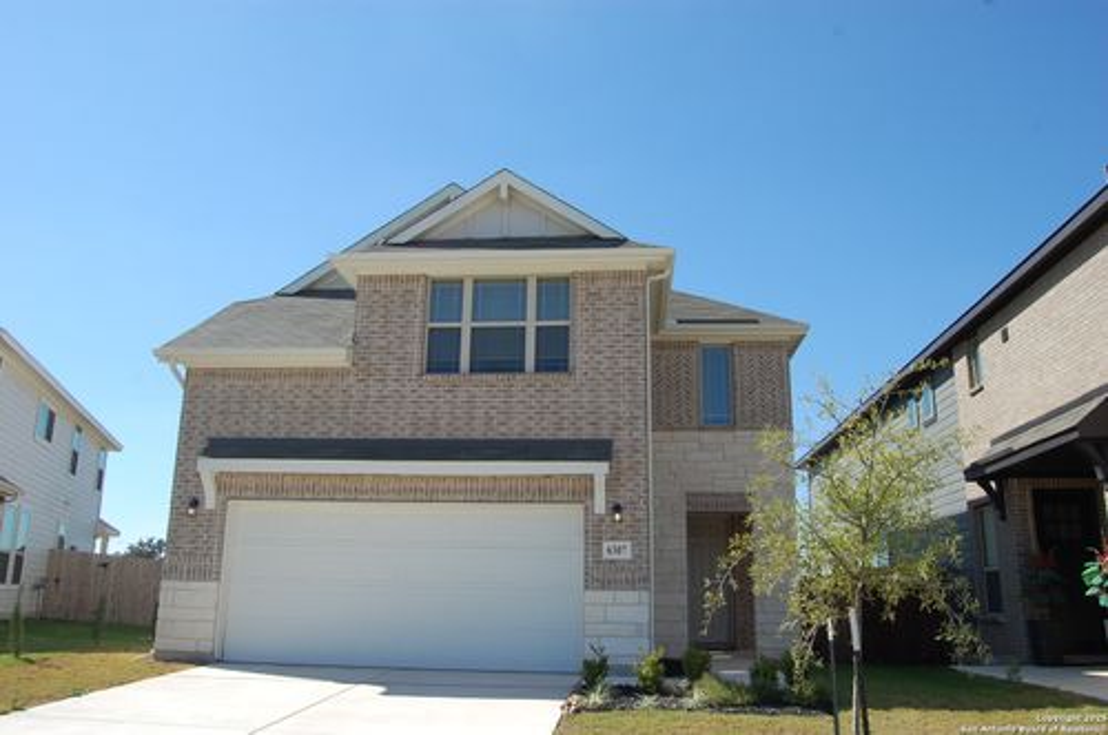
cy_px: 368
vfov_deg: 45.6
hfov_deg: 64.6
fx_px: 876
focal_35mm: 28
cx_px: 554
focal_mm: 19
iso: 200
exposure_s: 1/320
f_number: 9
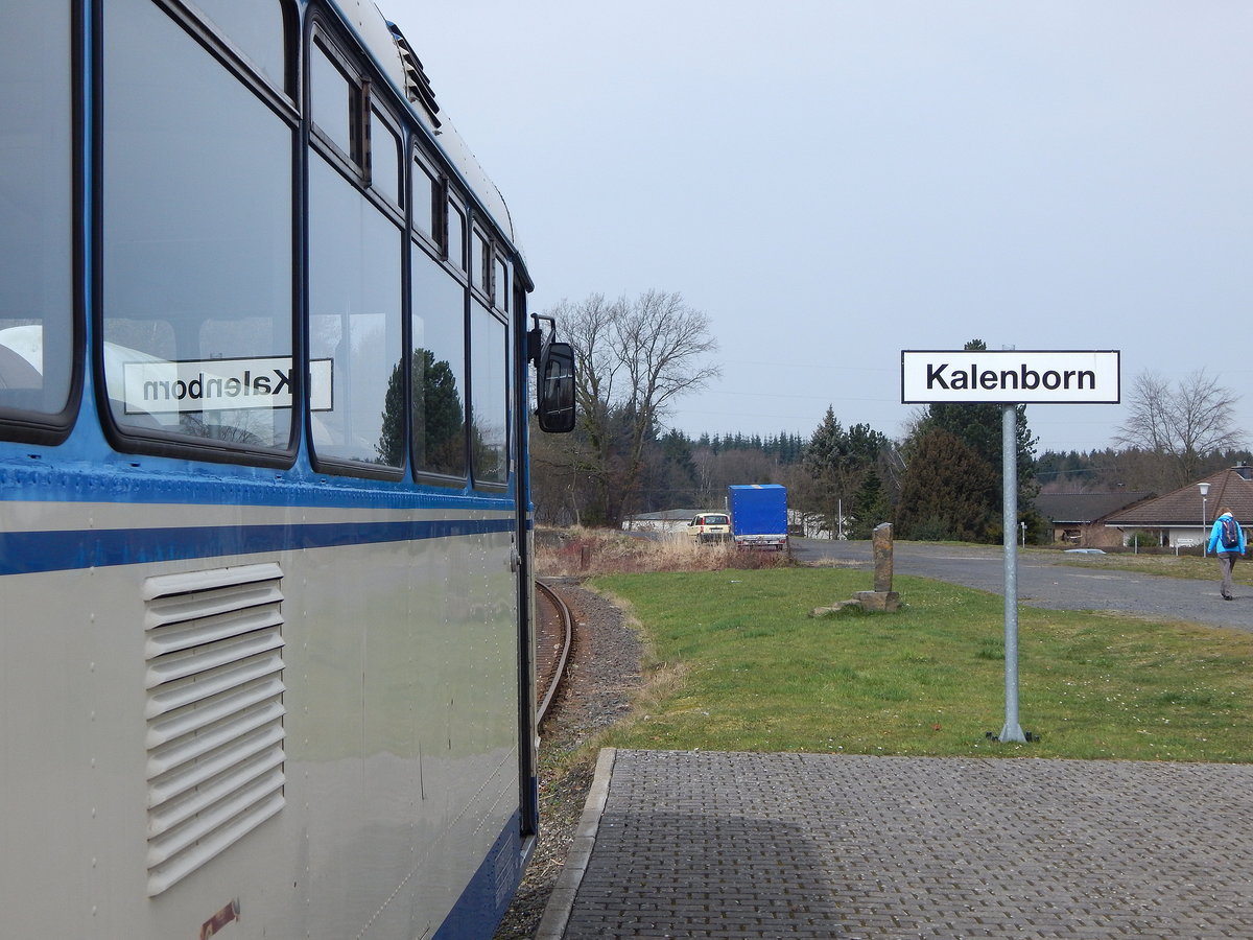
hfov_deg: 32.2
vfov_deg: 24.4
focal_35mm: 60
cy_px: 470
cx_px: 626
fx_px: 2172
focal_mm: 10.9
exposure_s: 1/1000
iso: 125
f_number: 4
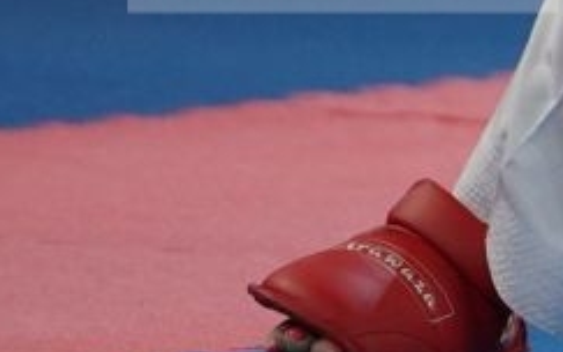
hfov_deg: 1.4
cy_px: -1021
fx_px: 22207
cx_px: 1914
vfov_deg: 0.9
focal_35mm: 1447
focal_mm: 192
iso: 1250
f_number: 2.8
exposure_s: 1/1000
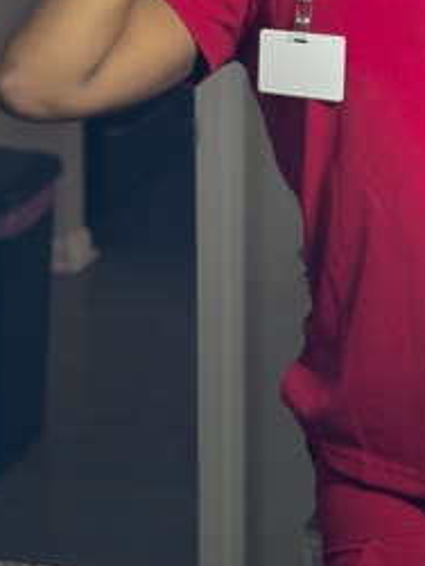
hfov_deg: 14.2
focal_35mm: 104
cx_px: 284
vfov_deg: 18.4
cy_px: 14
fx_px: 1700
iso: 100
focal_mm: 5.96
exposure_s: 1/60
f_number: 1.6
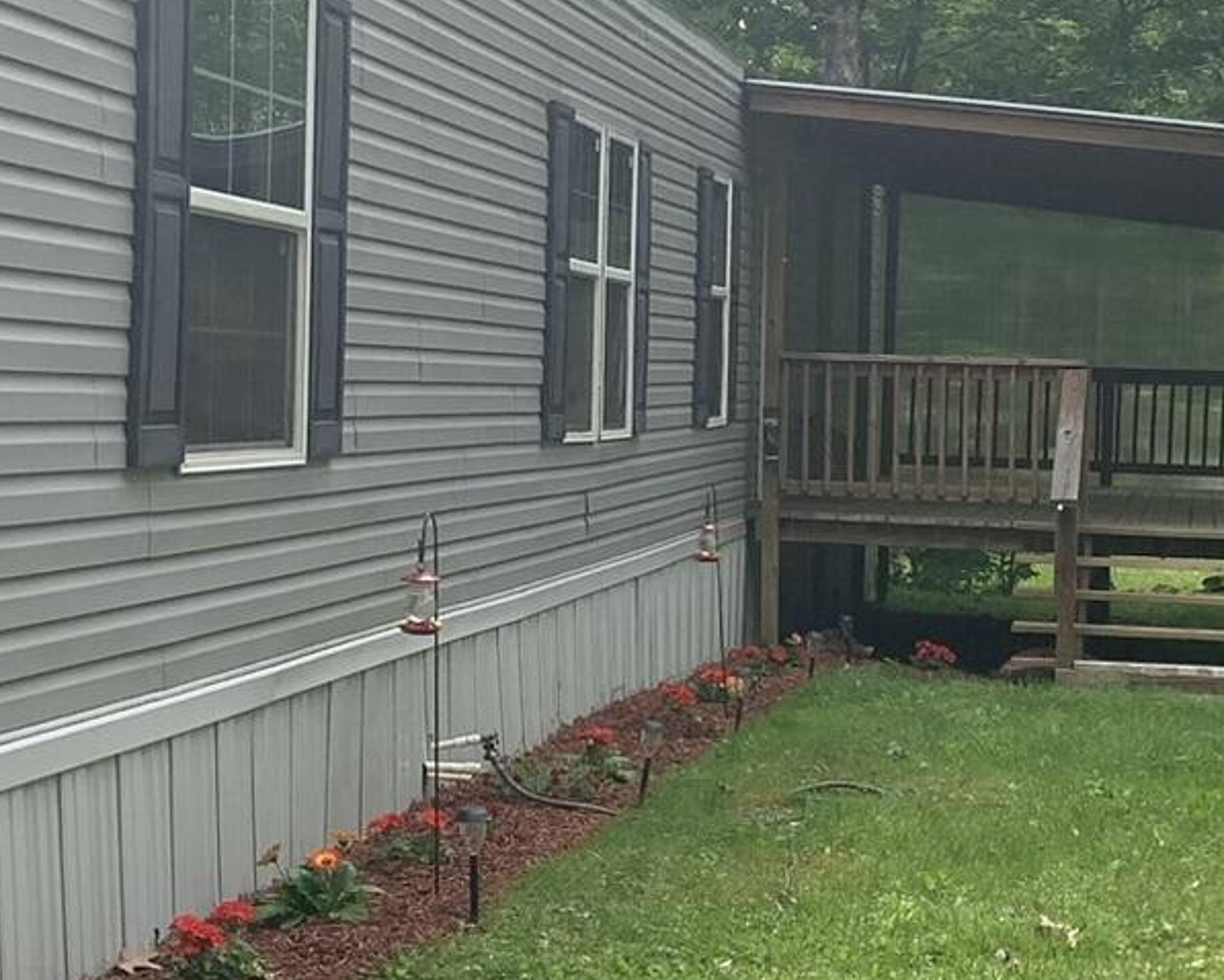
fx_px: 3153
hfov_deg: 22.0
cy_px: 349
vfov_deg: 17.6
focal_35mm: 87
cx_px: 519
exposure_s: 1/587
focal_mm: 4.25
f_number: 1.8
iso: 25
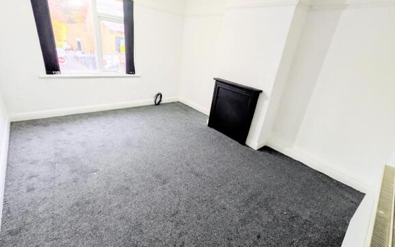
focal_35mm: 15
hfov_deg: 101.5
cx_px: 199
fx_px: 161
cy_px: 125
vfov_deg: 74.8
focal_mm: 1.83
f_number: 2.2
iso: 100
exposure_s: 1/25
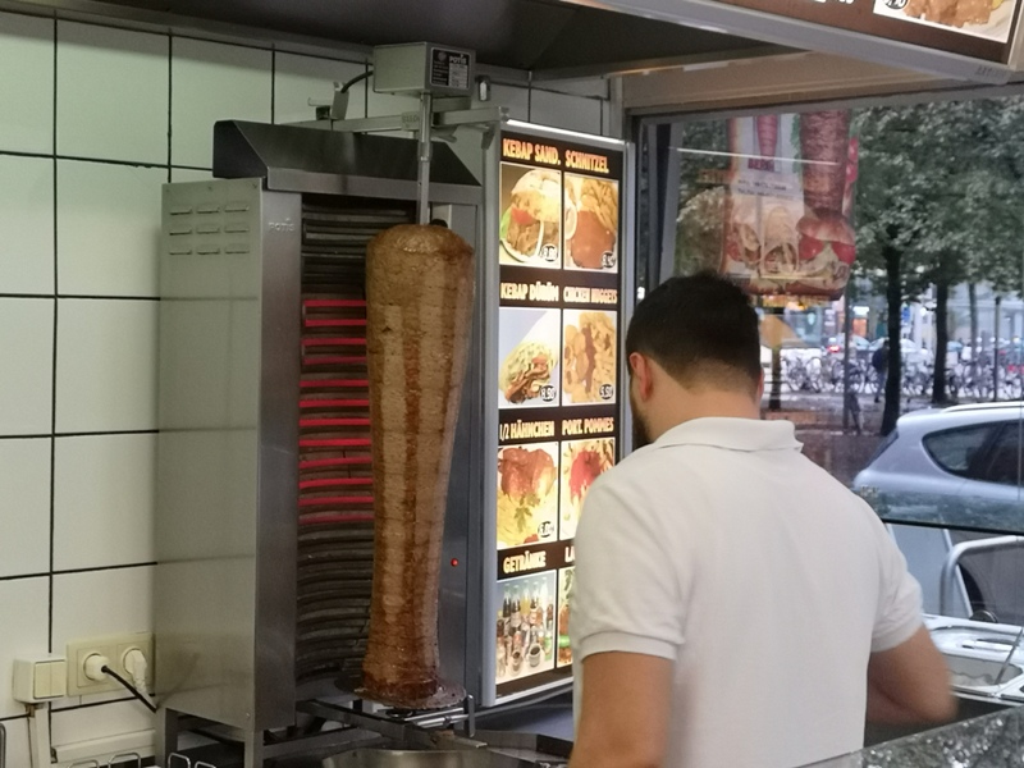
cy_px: 384
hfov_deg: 30.7
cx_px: 512
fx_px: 1864
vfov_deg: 23.3
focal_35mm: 63
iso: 160
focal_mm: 3.95
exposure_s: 1/33.3
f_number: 1.8
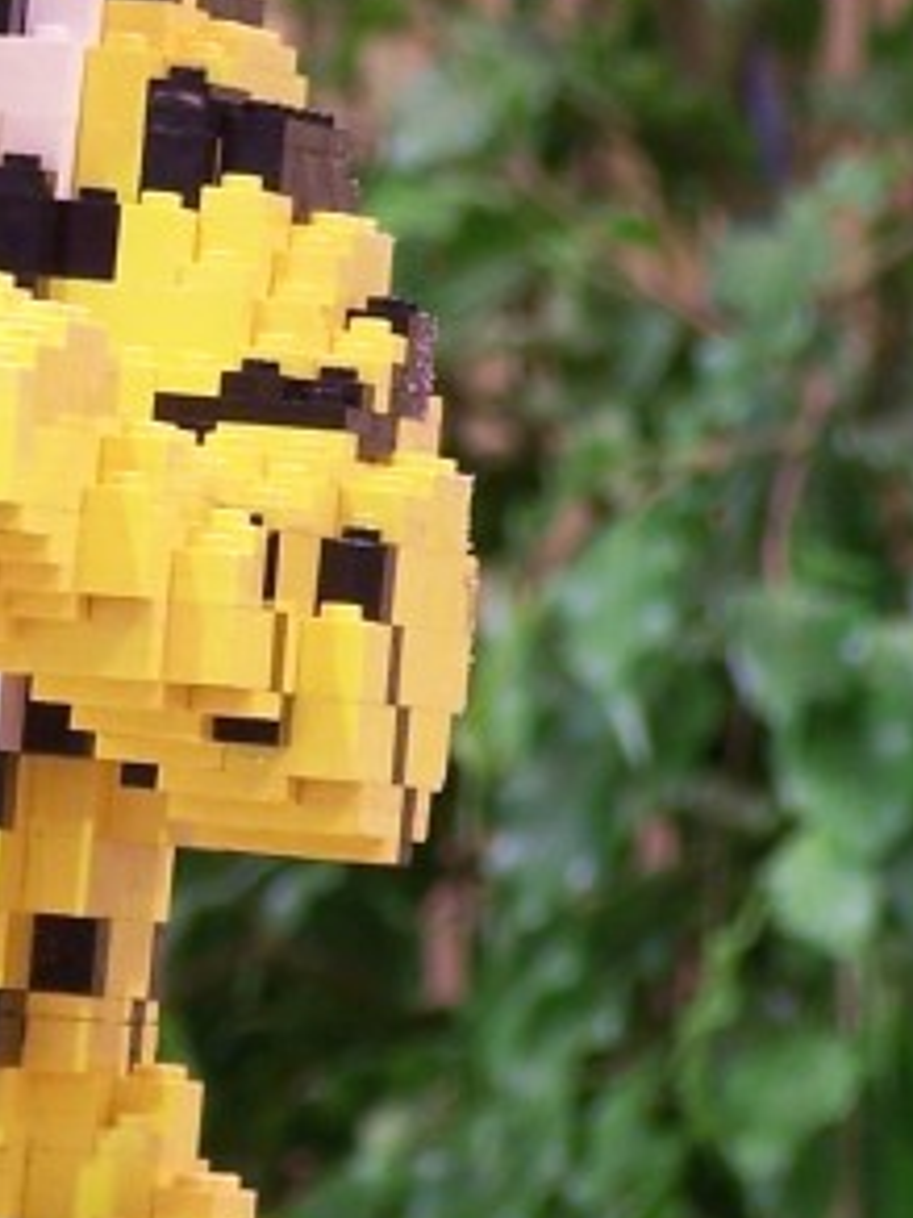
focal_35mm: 734
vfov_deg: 2.7
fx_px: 25812
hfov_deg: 2.0
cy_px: 605
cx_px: -342
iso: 80
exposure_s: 1/2
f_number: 3.2
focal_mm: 34.6
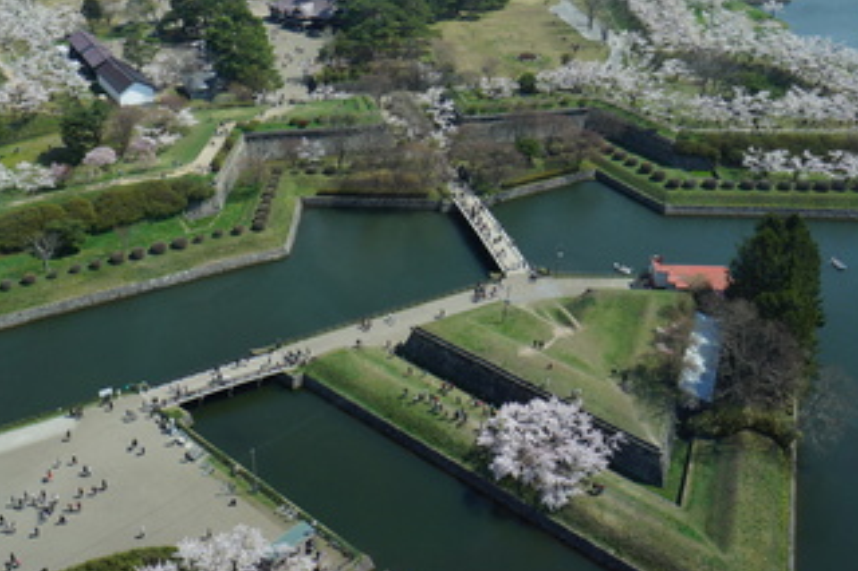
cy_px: 153
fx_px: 905
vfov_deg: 34.4
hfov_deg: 50.6
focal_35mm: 38
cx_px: 381
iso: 100
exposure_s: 1/200
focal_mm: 13
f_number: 9
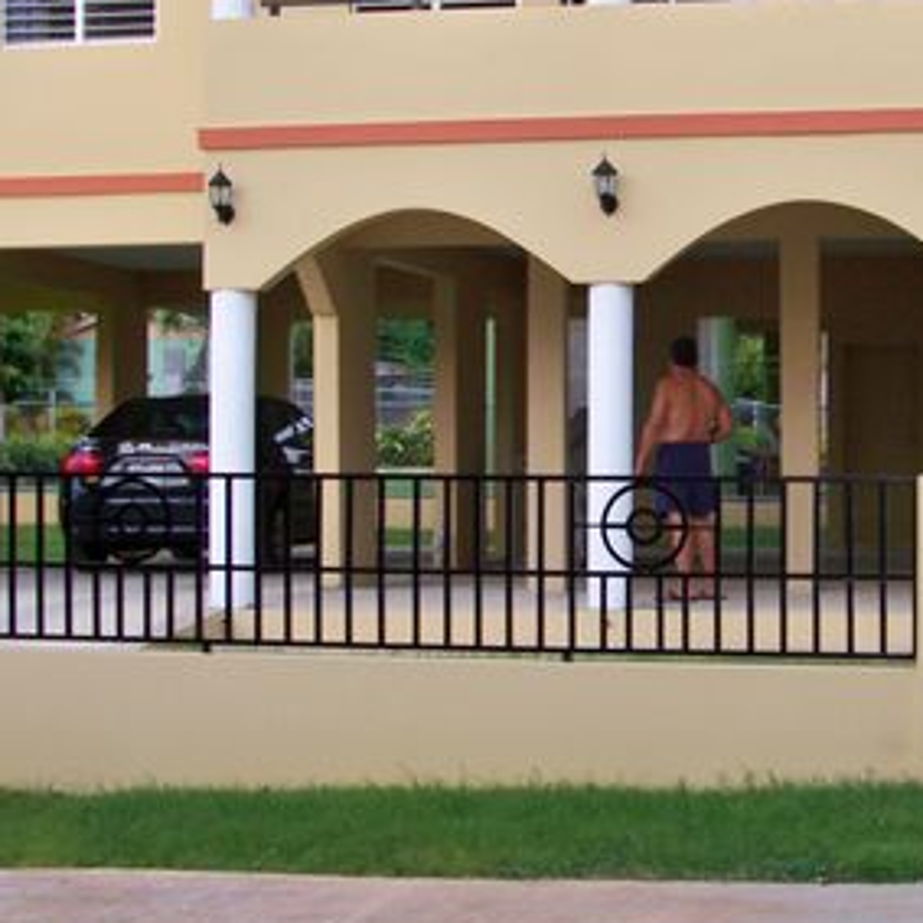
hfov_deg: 21.2
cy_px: 413
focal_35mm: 81
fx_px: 2444
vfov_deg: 21.4
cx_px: 672
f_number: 2.8
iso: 100
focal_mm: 6.75
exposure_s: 1/30
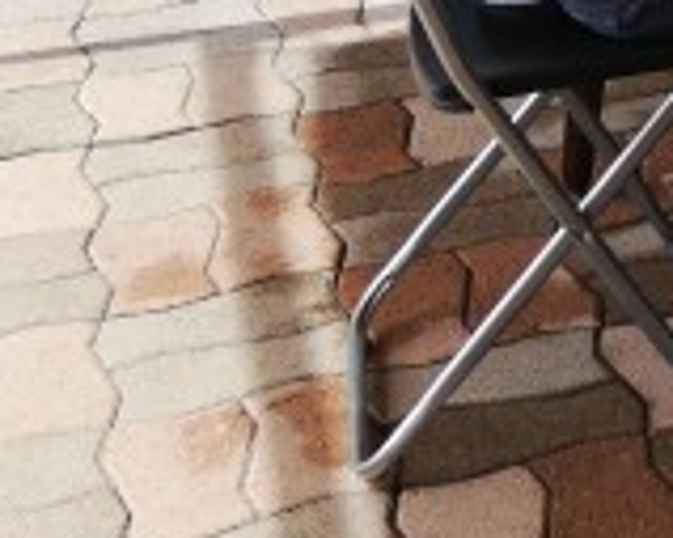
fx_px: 2647
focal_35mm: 133
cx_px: 1321
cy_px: -474
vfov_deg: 10.8
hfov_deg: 12.8
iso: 50
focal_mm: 3.81
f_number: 2.2
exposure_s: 1/280
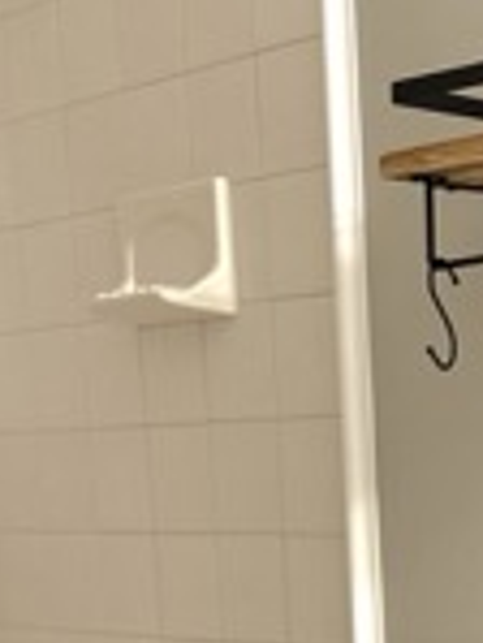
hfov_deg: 14.0
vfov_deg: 18.2
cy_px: 755
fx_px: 1913
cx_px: 552
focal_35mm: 103
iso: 160
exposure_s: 1/60
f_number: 1.78
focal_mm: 6.76
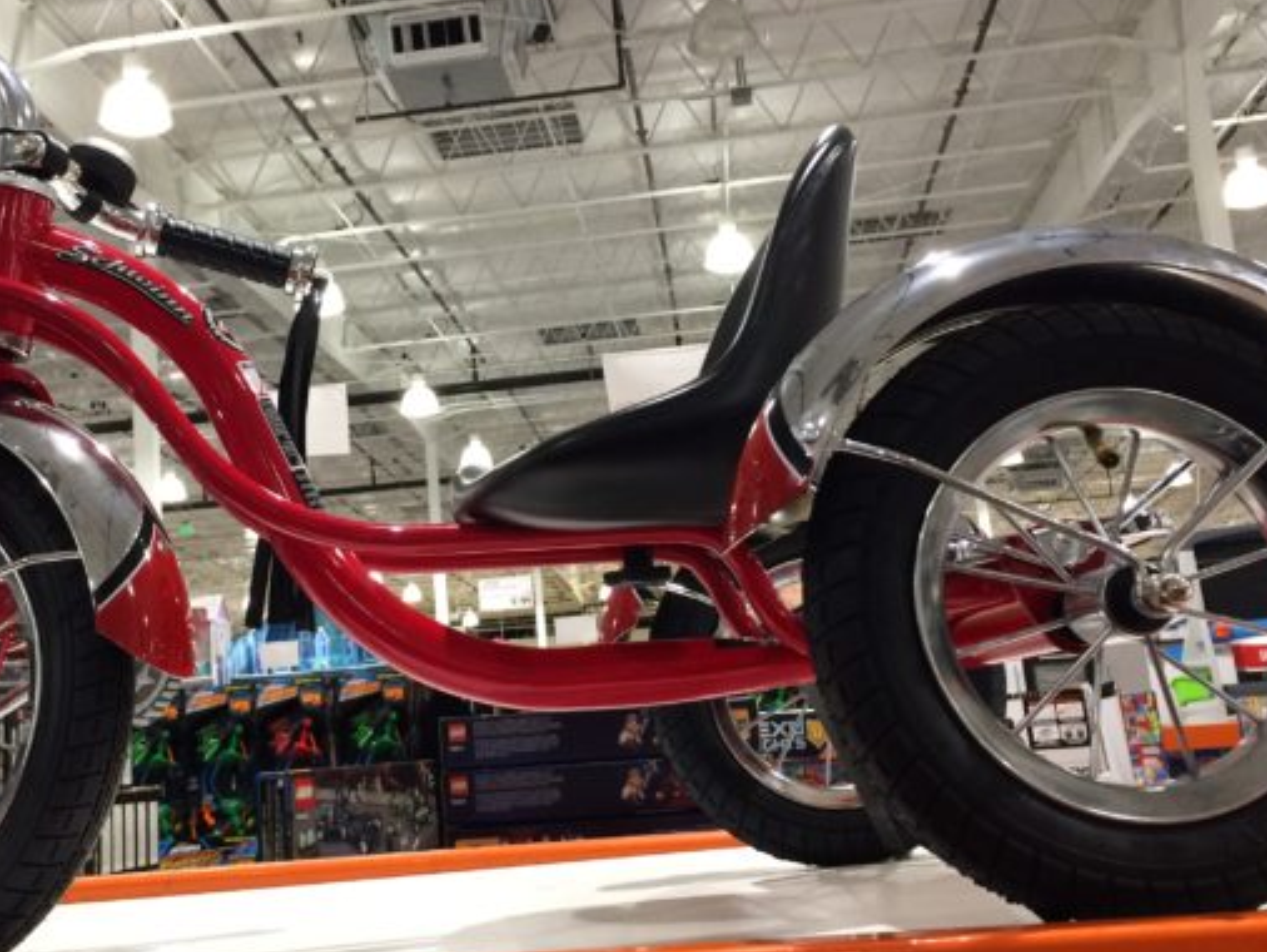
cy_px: 401
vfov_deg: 32.8
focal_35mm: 44
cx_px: 496
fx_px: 1611
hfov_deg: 42.7
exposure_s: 1/30
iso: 125
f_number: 2.2
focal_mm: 4.15
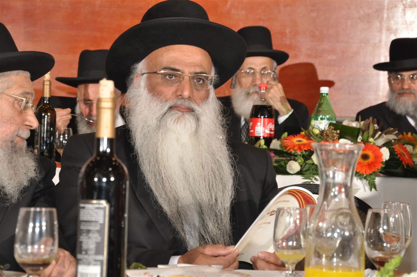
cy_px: 138
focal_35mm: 112
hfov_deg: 18.2
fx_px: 1301
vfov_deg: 12.1
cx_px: 208
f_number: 7.1
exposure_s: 1/60
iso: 800
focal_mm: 75
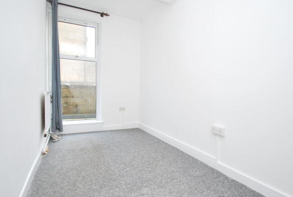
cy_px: 98
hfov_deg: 89.9
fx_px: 147
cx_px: 146
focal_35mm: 18
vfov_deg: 67.6
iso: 360
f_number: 3.8
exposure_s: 1/30
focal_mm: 12
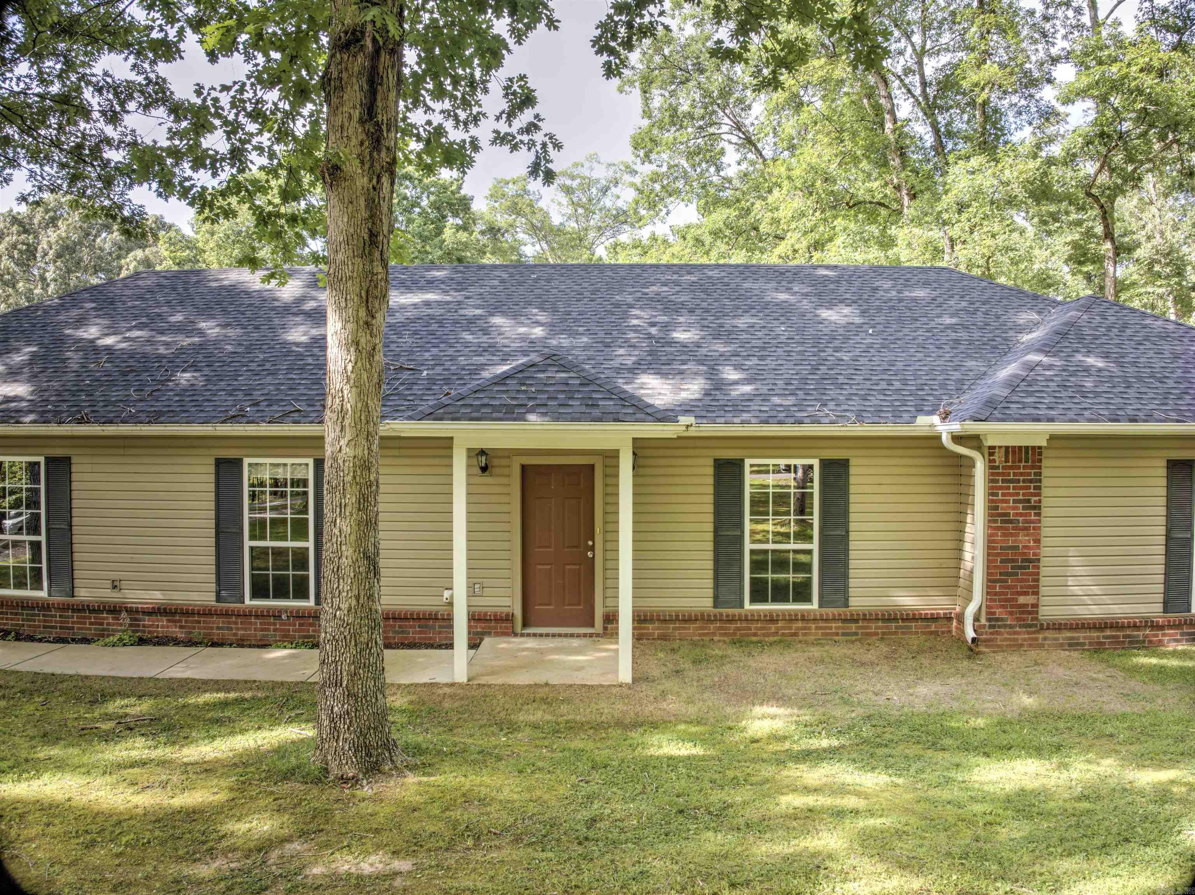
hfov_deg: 71.6
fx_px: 828
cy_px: 448
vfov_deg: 56.8
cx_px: 598
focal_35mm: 24
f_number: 5.6
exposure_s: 1/25
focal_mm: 12.3
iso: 100
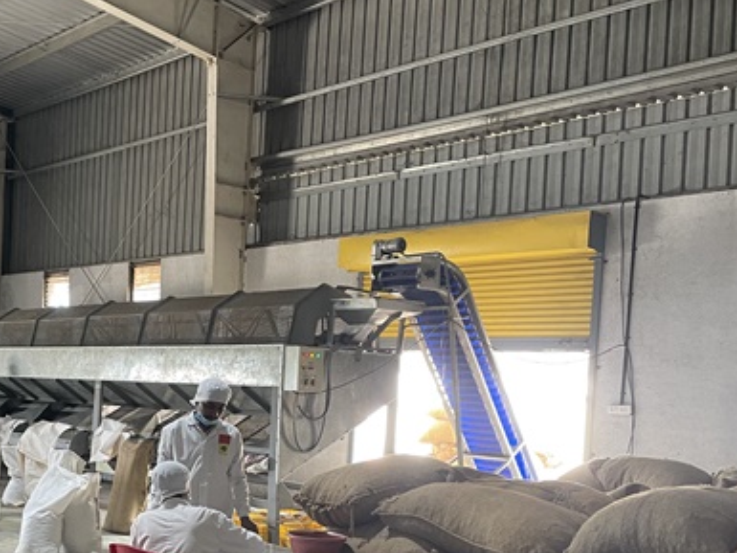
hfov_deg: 40.8
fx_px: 958
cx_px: 179
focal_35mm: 45
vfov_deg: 31.5
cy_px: 432
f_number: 1.6
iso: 125
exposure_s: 1/60
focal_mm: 4.2
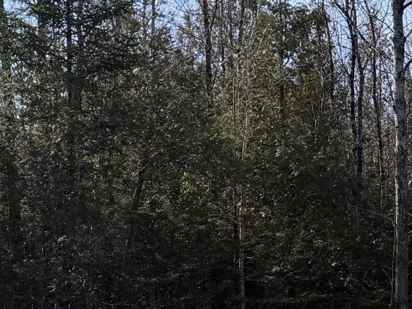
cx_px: 533
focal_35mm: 103
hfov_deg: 17.9
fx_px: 1226
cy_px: 364
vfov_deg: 14.0
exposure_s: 1/2299
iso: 80
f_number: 1.78
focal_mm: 6.76
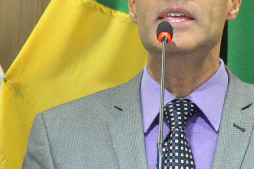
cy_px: 73
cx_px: 173
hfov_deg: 4.3
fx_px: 3380
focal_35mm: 480
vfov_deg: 2.9
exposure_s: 1/80
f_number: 5.6
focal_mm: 105
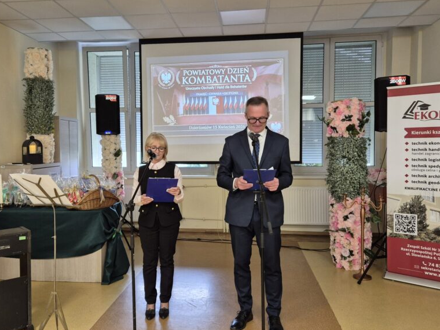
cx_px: 206
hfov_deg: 58.3
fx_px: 394
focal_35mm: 31
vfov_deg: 45.4
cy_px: 166
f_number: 1.8
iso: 500
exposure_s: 1/120
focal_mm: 5.4
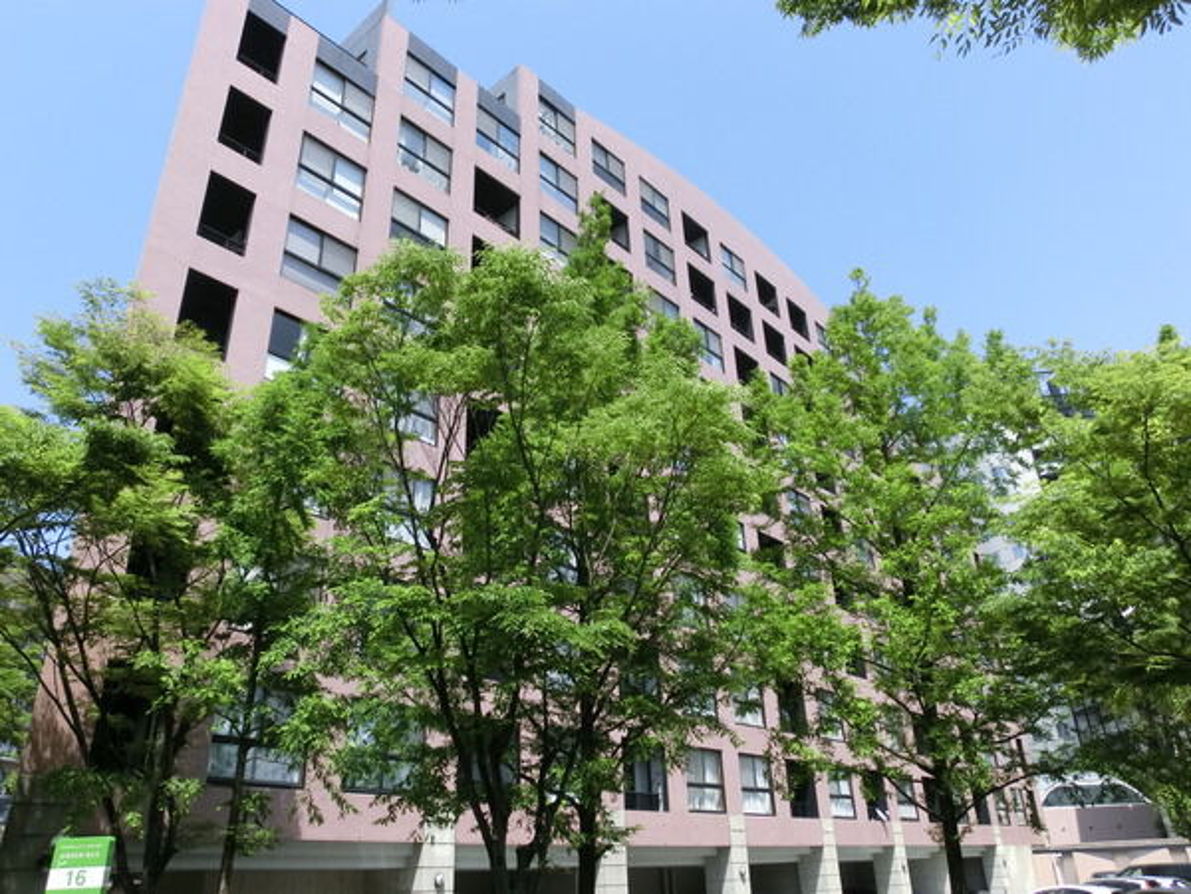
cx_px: 596
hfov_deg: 69.4
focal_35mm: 25
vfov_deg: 54.9
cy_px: 447
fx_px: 860
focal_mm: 4.4
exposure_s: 1/800
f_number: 3.3
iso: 80
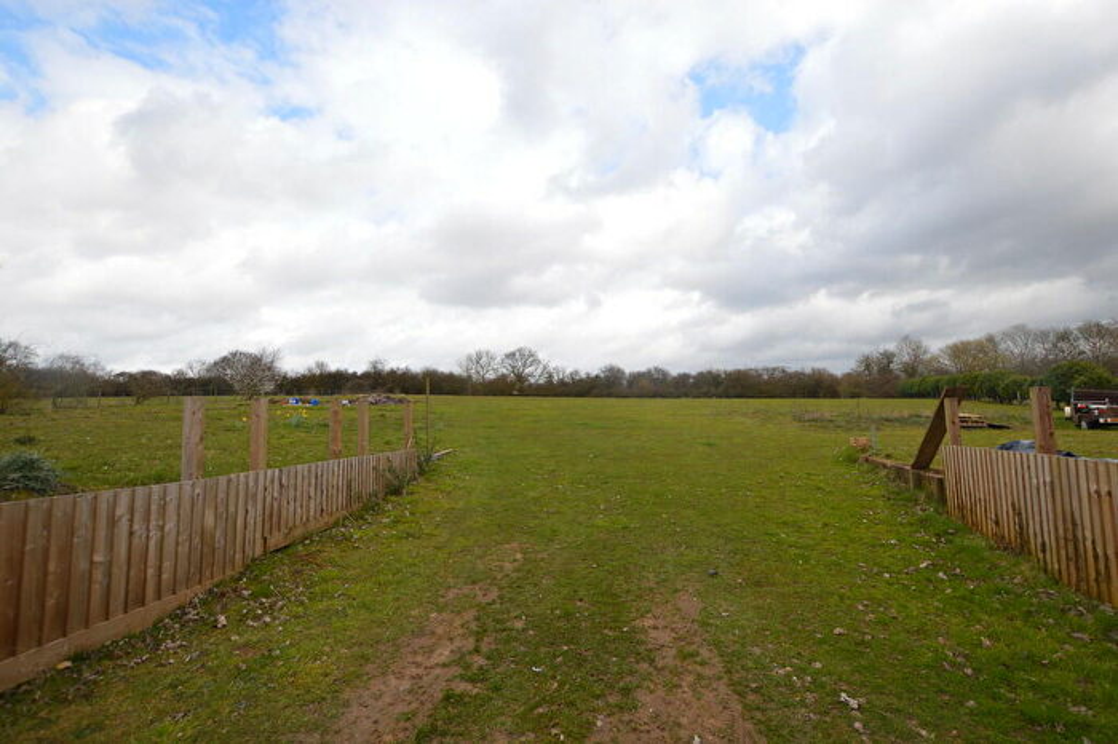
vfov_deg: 77.3
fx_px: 466
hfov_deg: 100.4
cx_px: 559
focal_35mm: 15
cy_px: 372
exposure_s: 1/200
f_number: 7.1
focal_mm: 10
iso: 100
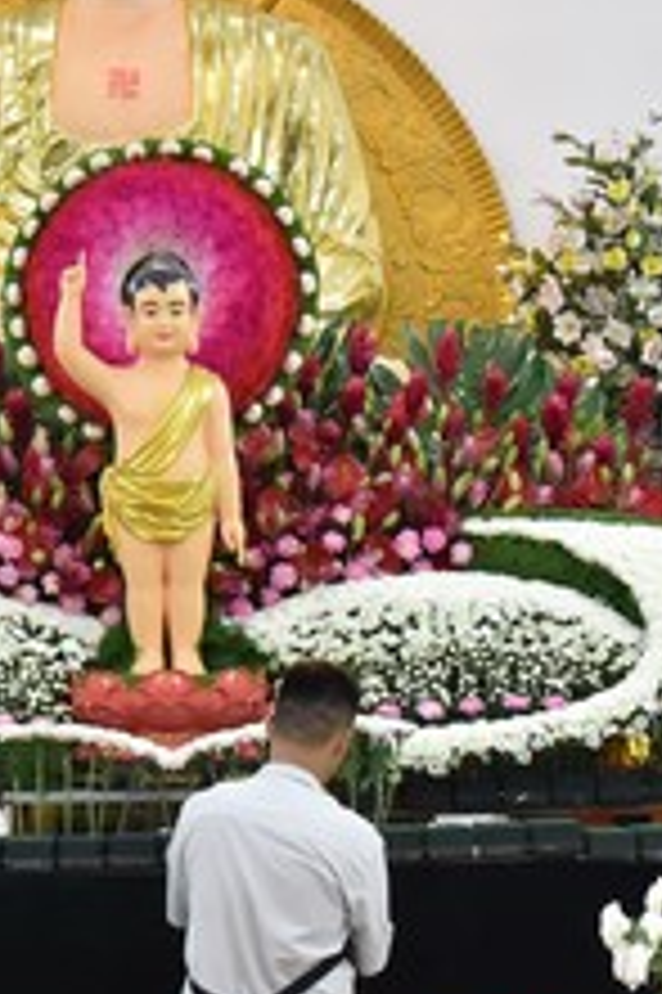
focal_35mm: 100
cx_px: 153
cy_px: 450
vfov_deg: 20.4
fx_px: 2762
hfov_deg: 13.6
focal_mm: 34
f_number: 5
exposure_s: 1/125
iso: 4000
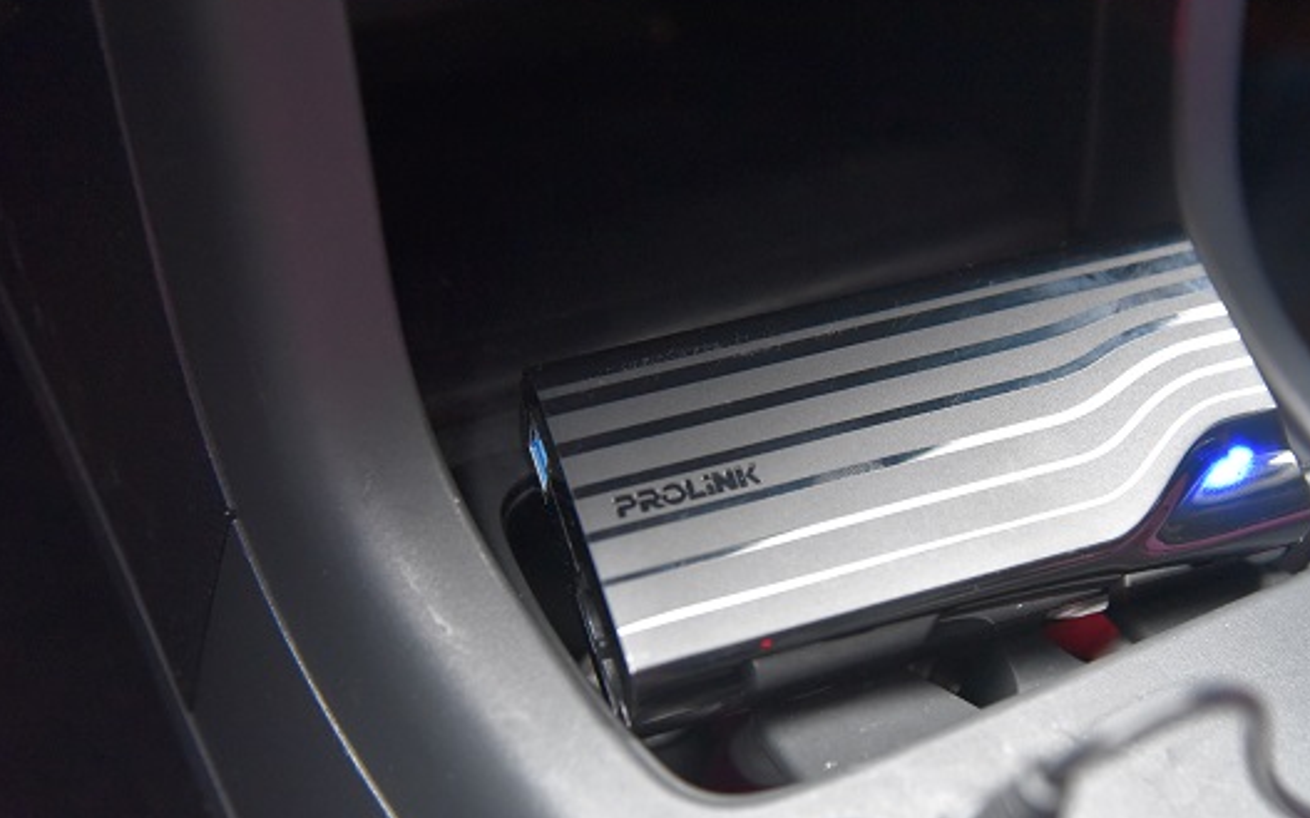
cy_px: 420
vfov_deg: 22.3
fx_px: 2070
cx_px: 731
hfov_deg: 35.1
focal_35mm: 58
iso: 6400
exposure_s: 1/50
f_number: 4
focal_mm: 50
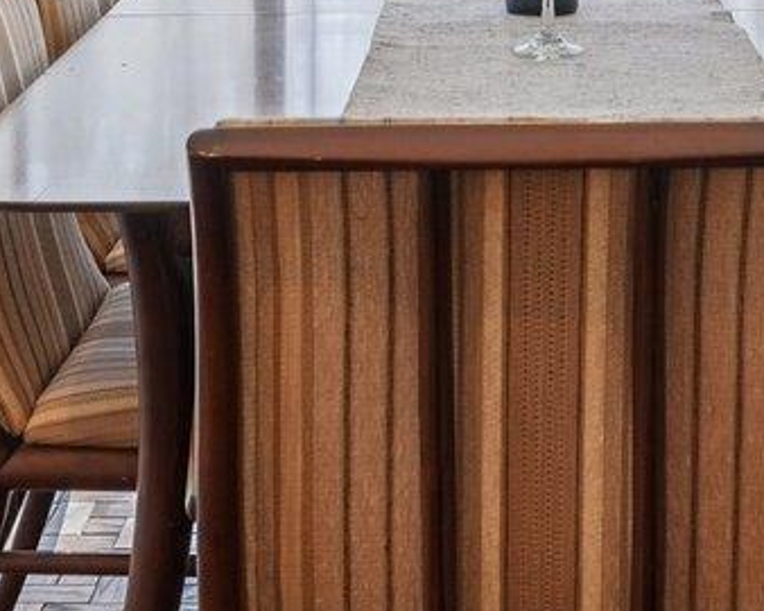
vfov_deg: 15.3
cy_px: -370
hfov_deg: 20.9
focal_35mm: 91
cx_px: 538
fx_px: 2056
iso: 250
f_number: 8
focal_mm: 16
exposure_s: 1/30
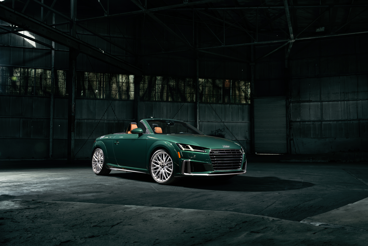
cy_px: 123
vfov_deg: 39.4
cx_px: 184
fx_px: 342
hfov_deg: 56.5
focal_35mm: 34
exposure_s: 1/40
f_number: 7.1
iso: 400
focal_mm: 33.5
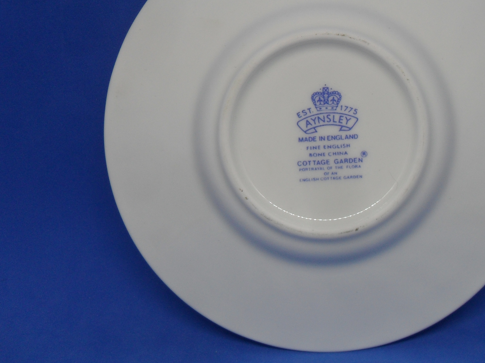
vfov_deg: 29.5
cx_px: 332
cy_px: 131
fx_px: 686
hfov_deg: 38.4
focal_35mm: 49
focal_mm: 6.2
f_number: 2.8
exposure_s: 1/125
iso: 100
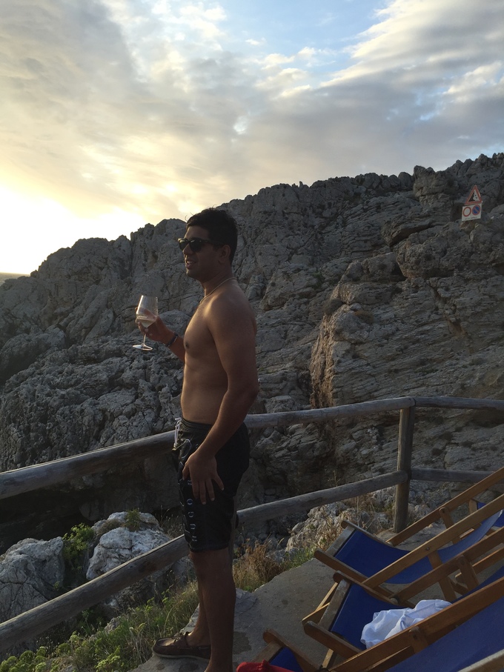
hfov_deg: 48.2
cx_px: 252
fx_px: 563
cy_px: 336
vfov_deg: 61.7
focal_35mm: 29
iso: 32
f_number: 2.2
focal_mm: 4.15
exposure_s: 1/694
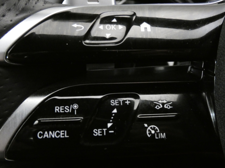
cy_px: 84
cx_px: 112
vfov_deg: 36.8
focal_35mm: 39
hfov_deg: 47.9
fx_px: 253
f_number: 3.6
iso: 1600
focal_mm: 7.1
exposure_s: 1/15
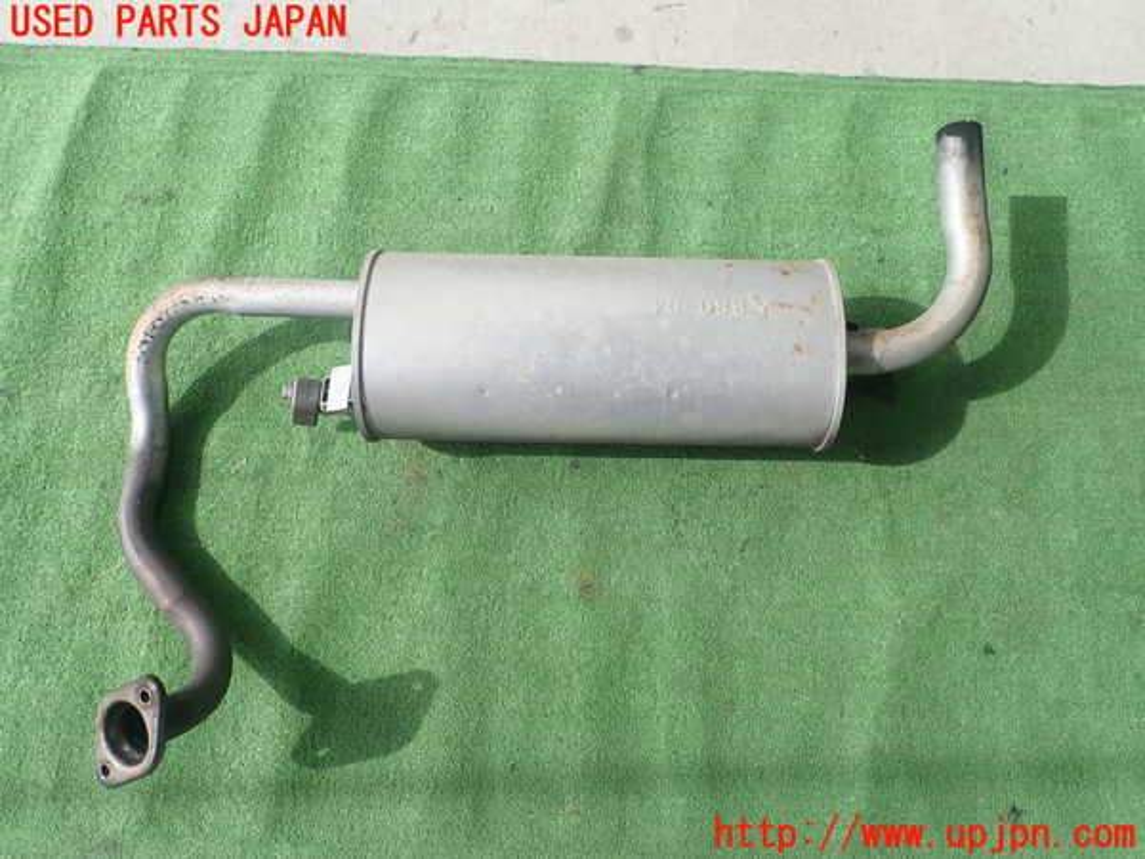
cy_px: 430
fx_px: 827
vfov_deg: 54.9
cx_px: 572
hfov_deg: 69.4
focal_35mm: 25
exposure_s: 1/125
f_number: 2.8
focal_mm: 4.5
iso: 100
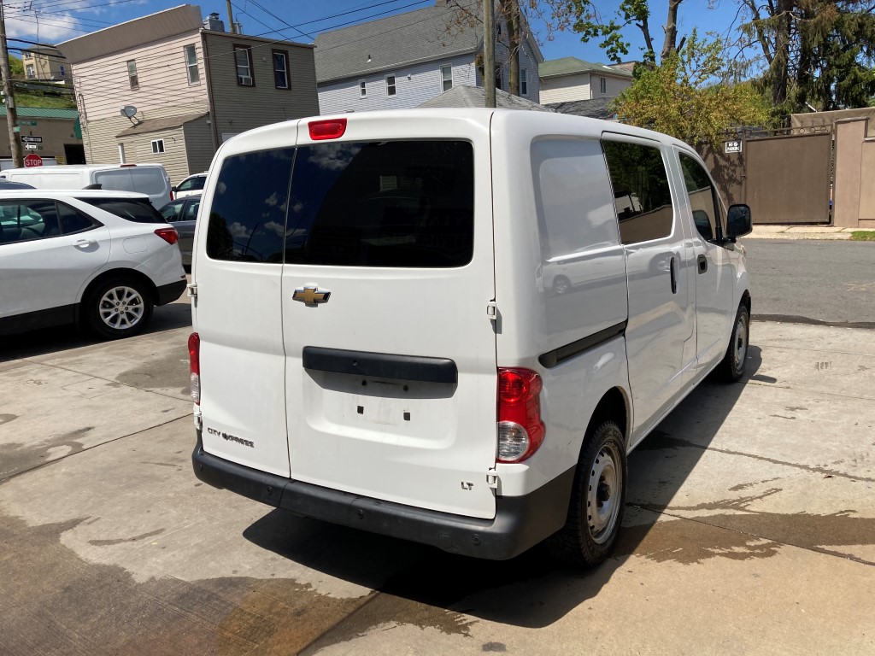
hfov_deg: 63.4
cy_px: 328
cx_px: 438
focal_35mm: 28
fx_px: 708
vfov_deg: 49.7
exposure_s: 1/3472
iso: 20
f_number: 1.8
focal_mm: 3.99
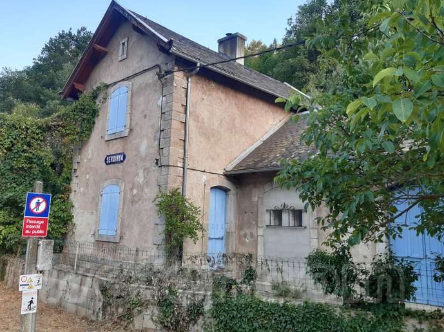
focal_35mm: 29
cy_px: 153
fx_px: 372
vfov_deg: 48.1
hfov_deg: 61.7
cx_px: 215
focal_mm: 3.92
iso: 40
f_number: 1.7
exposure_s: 1/284
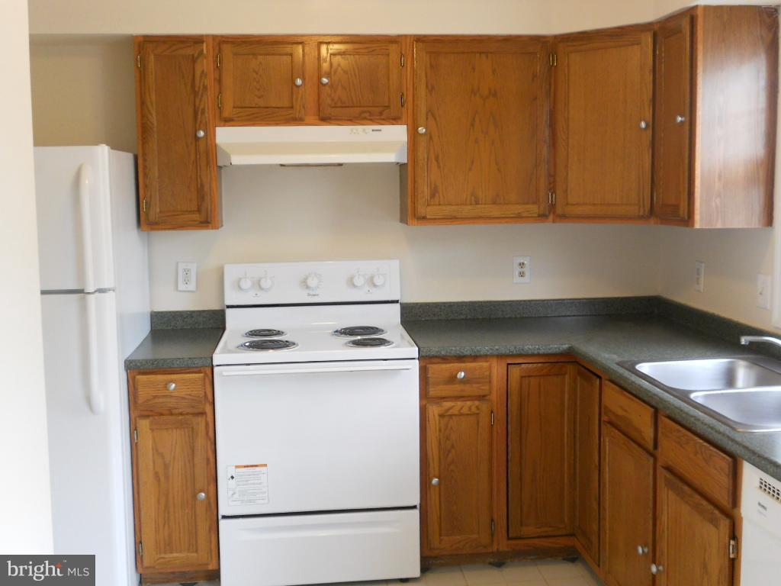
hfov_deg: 49.0
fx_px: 857
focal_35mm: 38
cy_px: 293
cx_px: 390
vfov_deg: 37.7
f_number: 3.9
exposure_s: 1/30
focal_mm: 6.9
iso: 250
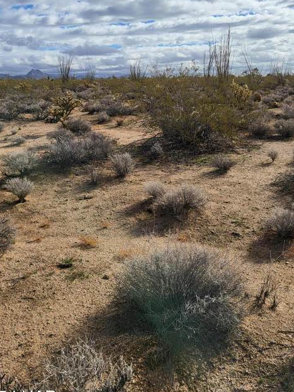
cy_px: 123
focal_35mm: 37
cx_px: 182
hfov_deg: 38.4
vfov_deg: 49.1
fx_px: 419
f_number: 1.8
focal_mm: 5
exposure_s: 1/6101
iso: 40
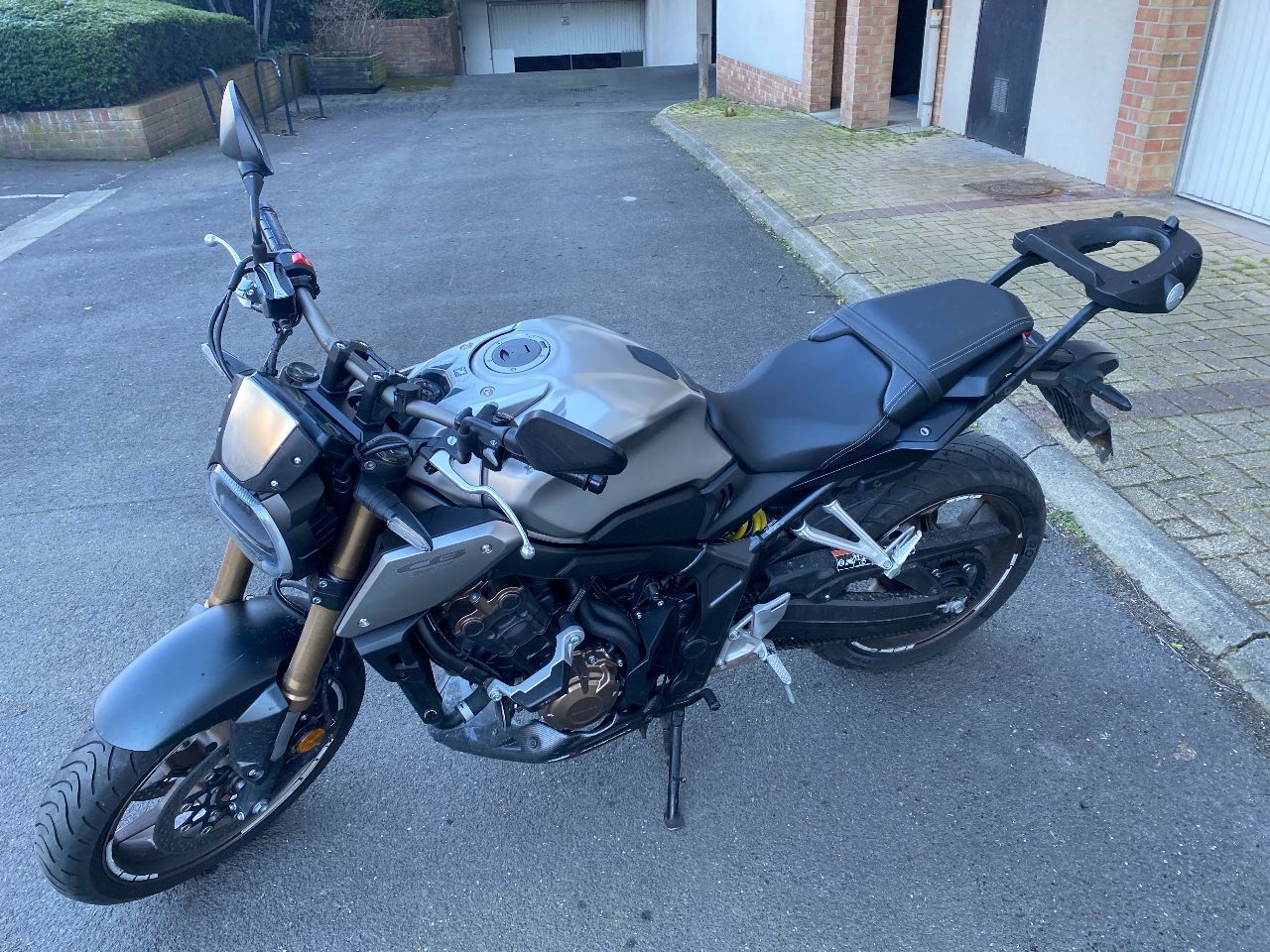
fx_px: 954
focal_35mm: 26
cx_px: 635
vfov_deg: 53.1
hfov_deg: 67.3
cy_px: 476
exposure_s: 1/121
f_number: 1.8
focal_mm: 4.25
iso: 100
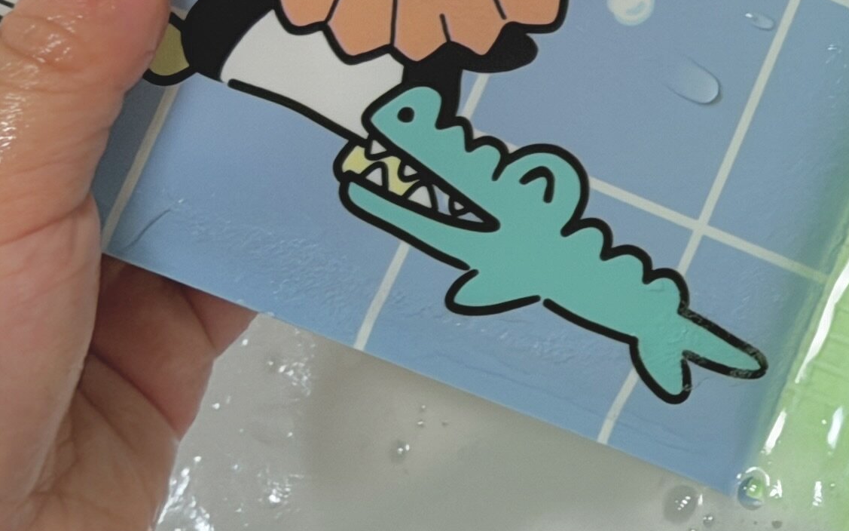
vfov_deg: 7.2
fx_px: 4210
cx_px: 1048
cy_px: -25
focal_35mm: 182
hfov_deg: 11.3
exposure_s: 1/60
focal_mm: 6.76
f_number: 1.78
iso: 64
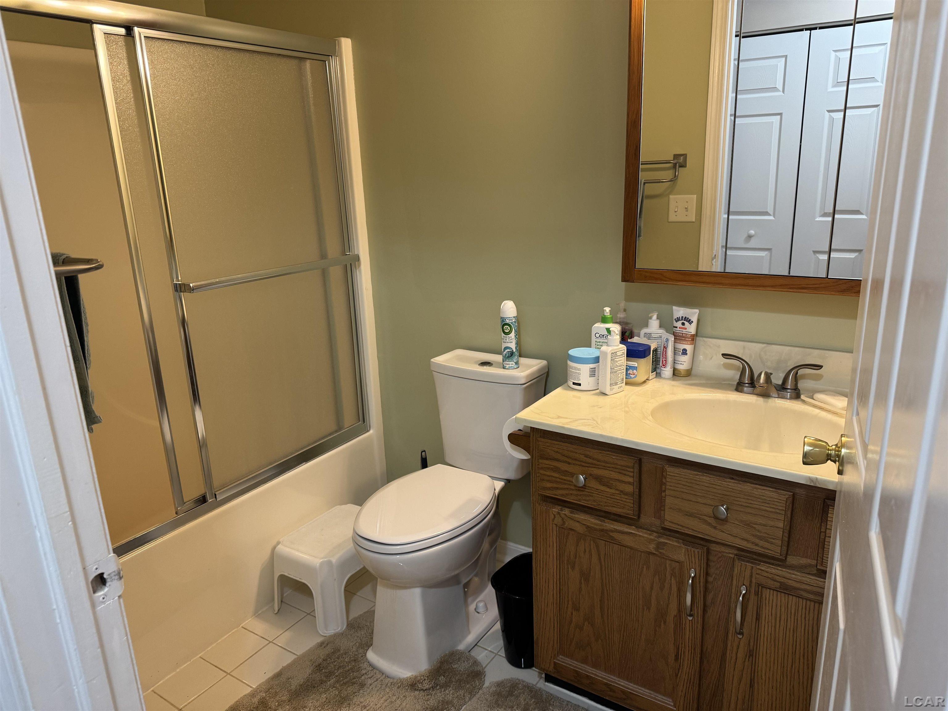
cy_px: 356
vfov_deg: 56.8
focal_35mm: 24
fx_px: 657
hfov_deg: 71.6
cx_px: 474
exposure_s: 1/60
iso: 160
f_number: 1.78
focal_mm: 6.76
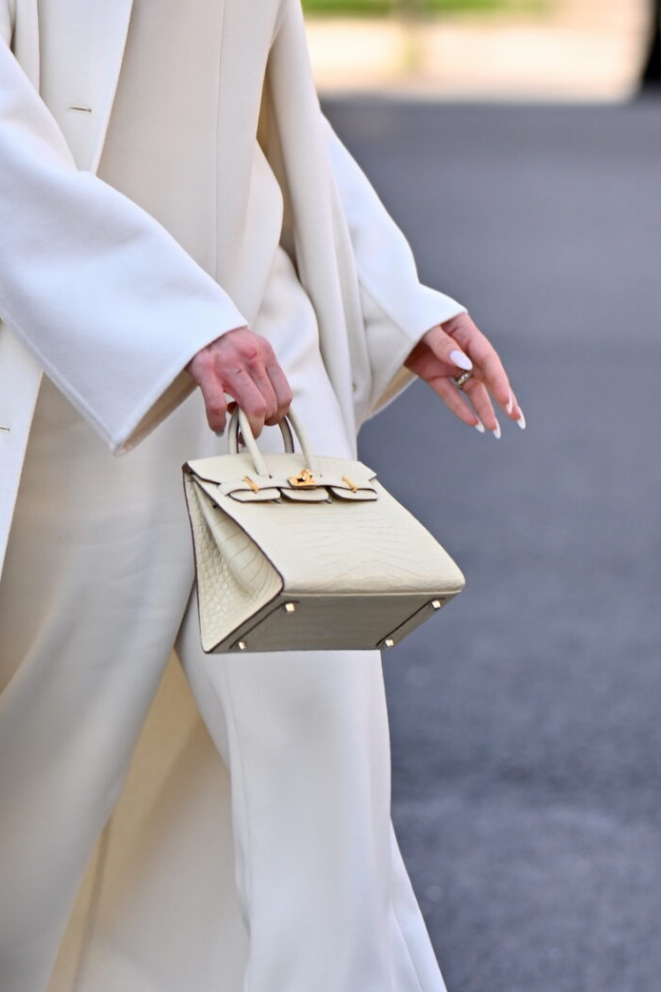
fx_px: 5756
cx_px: 2
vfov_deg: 9.8
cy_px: 292
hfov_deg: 6.6
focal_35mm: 209
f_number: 2
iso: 180
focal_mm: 85
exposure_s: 1/1250
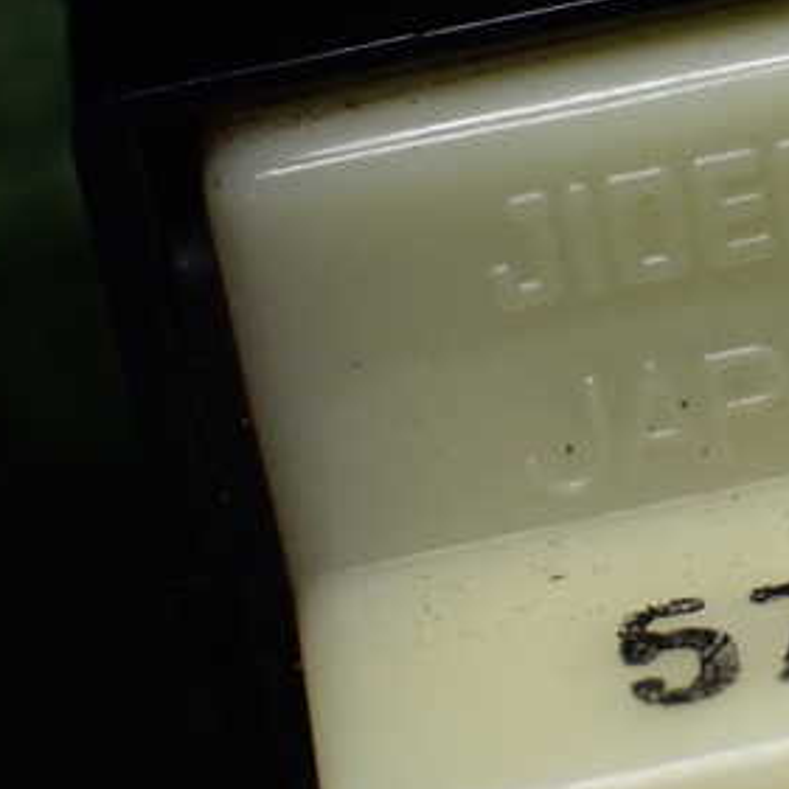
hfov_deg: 11.2
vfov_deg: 11.3
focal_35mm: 155
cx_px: 761
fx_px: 3997
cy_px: 376
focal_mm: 14.62
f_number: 4.3
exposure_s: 1/80
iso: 800
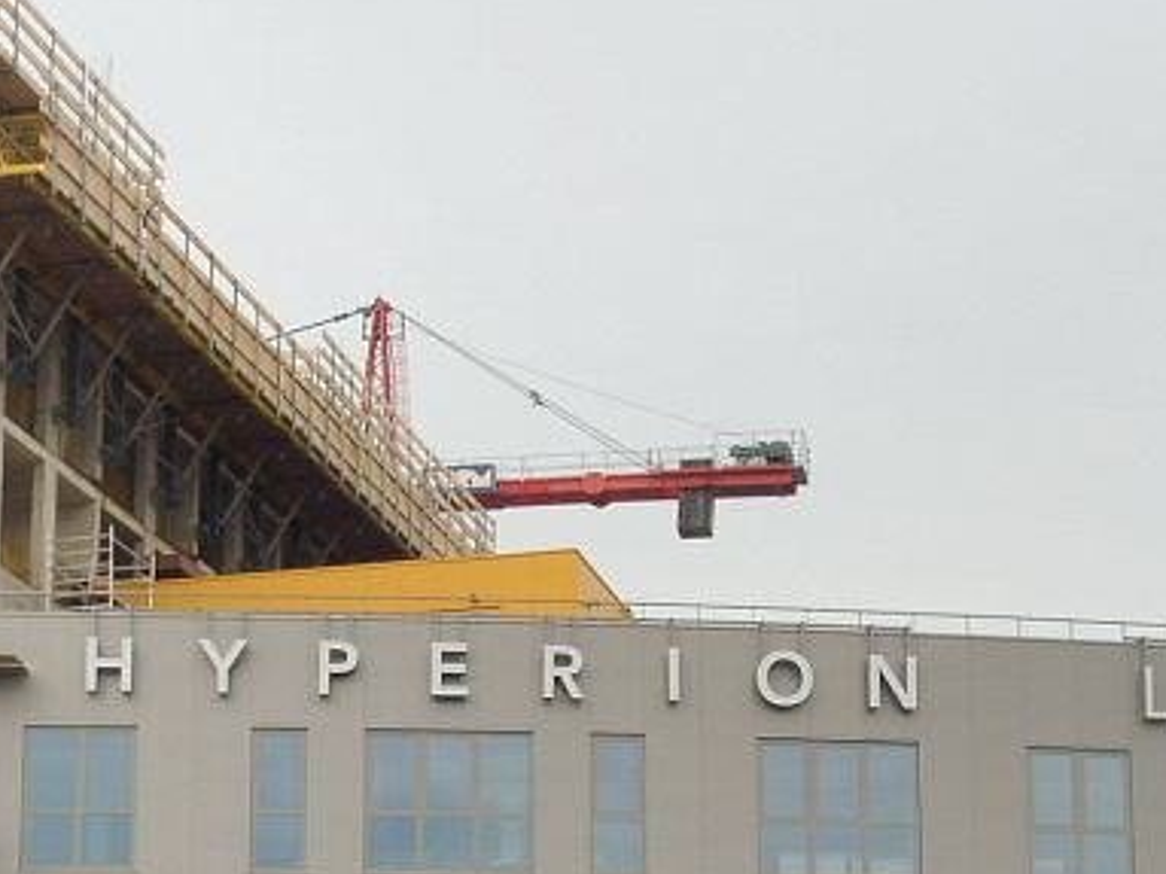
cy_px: 953
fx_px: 3064
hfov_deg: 21.5
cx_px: 597
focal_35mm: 91
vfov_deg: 15.8
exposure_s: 1/125
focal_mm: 6.1
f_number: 5
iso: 100
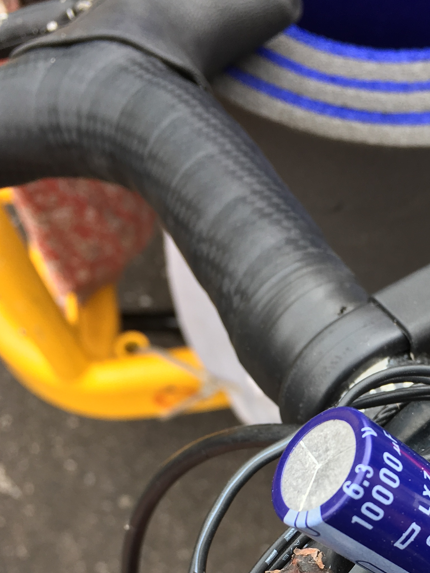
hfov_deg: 24.8
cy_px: 489
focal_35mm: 57
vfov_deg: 32.5
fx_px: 944
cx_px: 399
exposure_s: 1/104
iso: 25
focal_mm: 4.15
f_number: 2.2
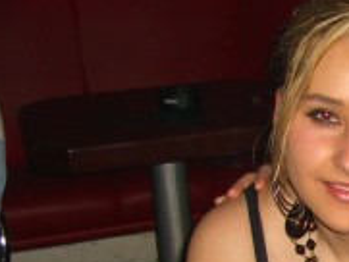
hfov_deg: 14.7
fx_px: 1271
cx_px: 492
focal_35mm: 126
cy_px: 306
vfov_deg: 11.6
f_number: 2.8
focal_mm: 7.9
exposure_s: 1/60
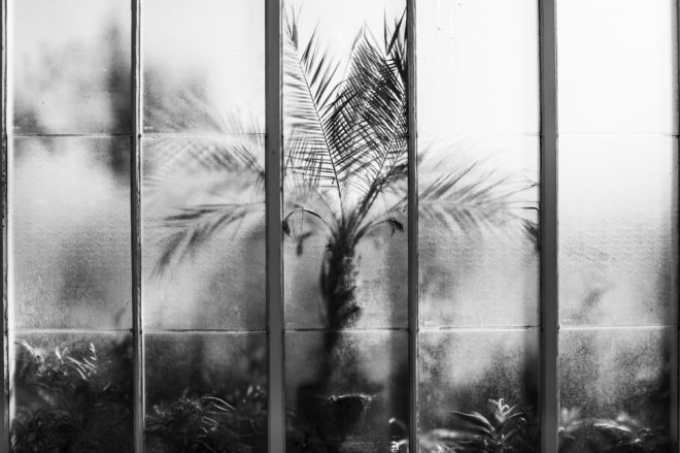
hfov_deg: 54.5
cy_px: 226
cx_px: 340
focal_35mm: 35
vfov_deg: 37.8
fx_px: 661
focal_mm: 35
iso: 200
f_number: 8
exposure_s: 1/250
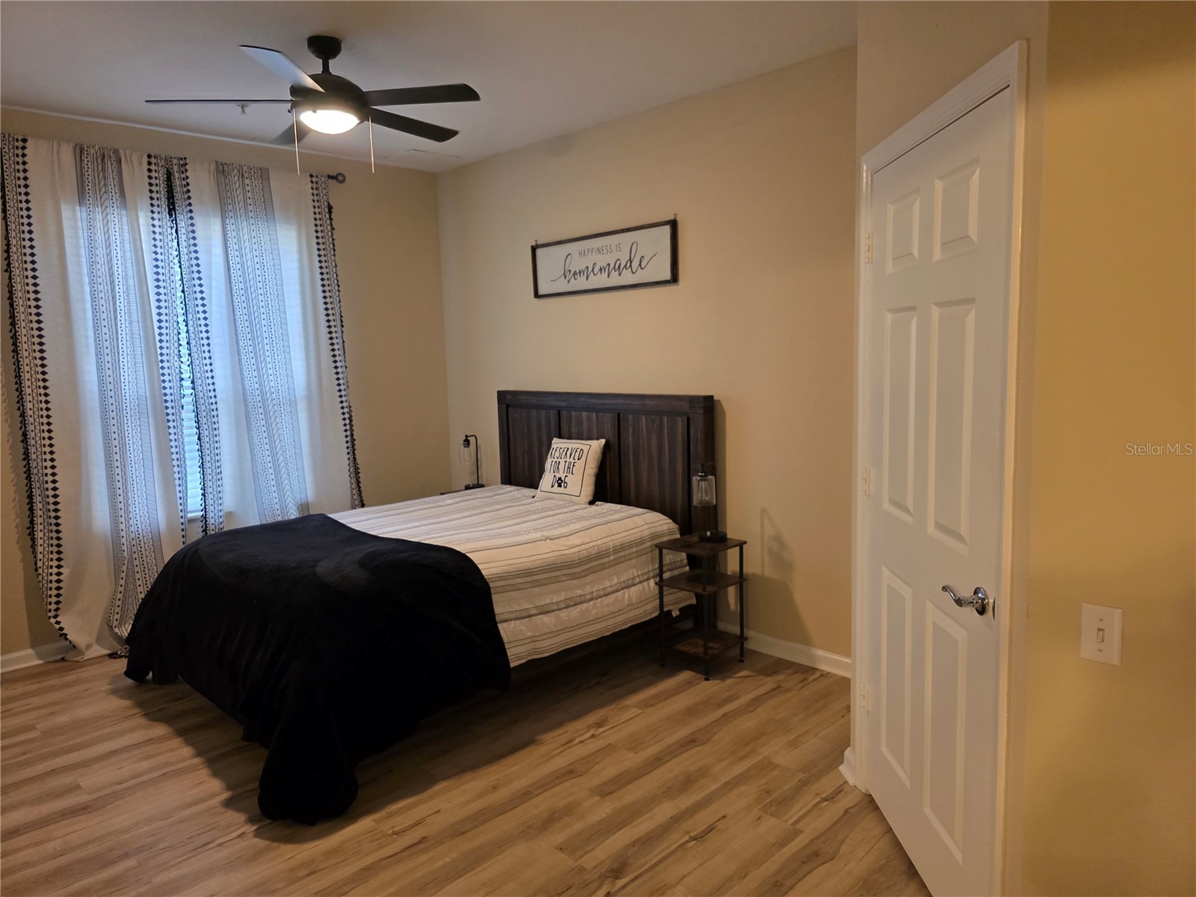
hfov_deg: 73.9
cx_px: 598
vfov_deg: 58.9
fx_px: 795
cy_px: 448
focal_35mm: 23
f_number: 1.7
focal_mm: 6.3
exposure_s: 1/120
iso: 500
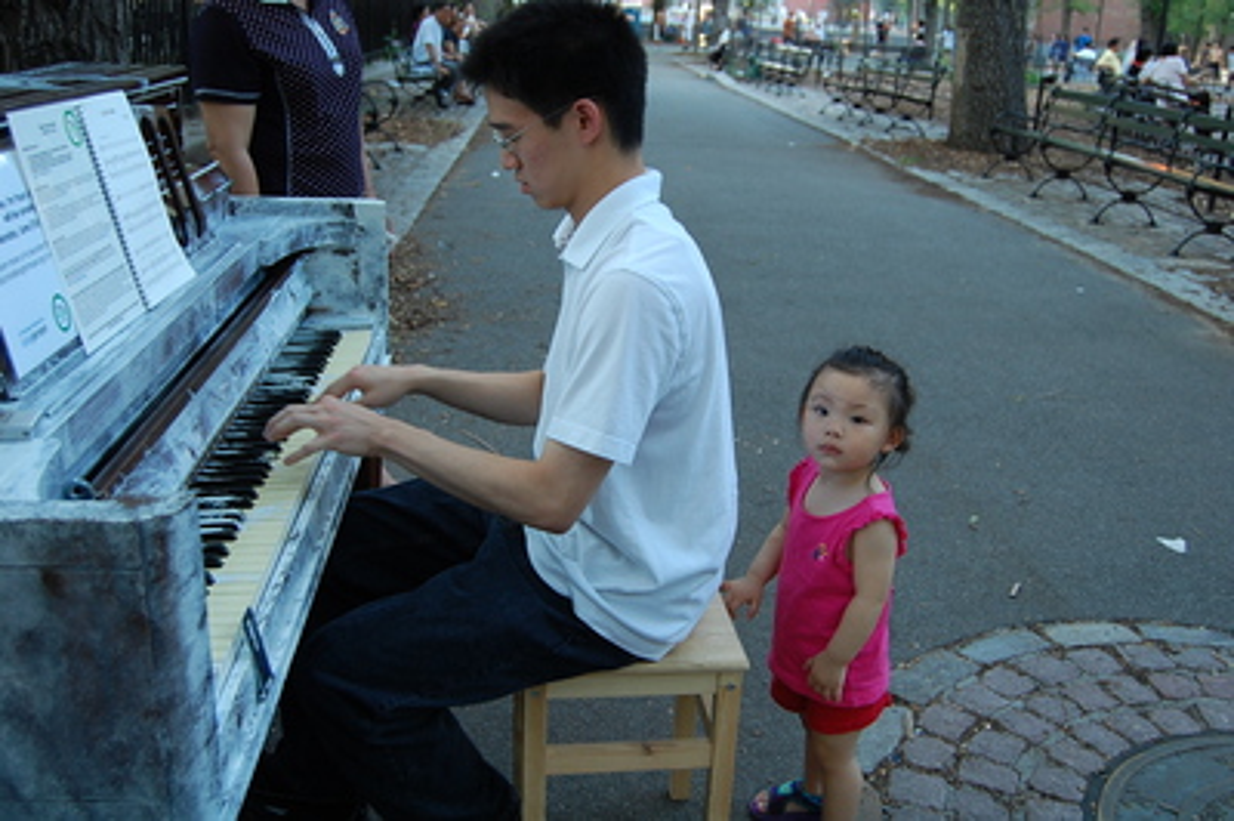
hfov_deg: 55.1
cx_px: 617
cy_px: 410
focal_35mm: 34
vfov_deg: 38.3
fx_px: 1182
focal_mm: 23
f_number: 4
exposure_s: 1/60
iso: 400
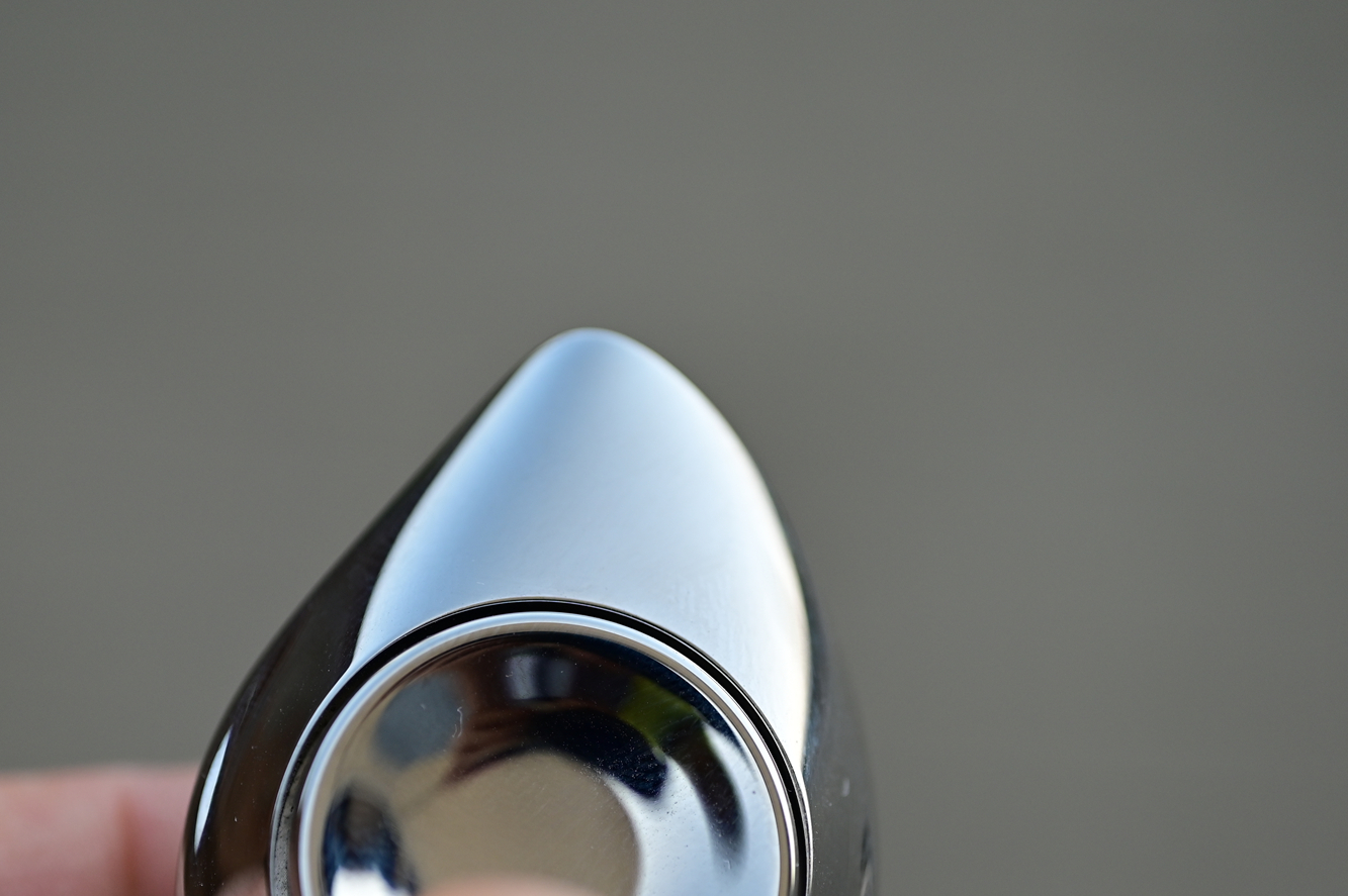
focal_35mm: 75
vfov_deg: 18.1
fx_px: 2806
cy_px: 621
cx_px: 599
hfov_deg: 27.0
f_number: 4.2
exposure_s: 1/320
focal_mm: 50
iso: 400
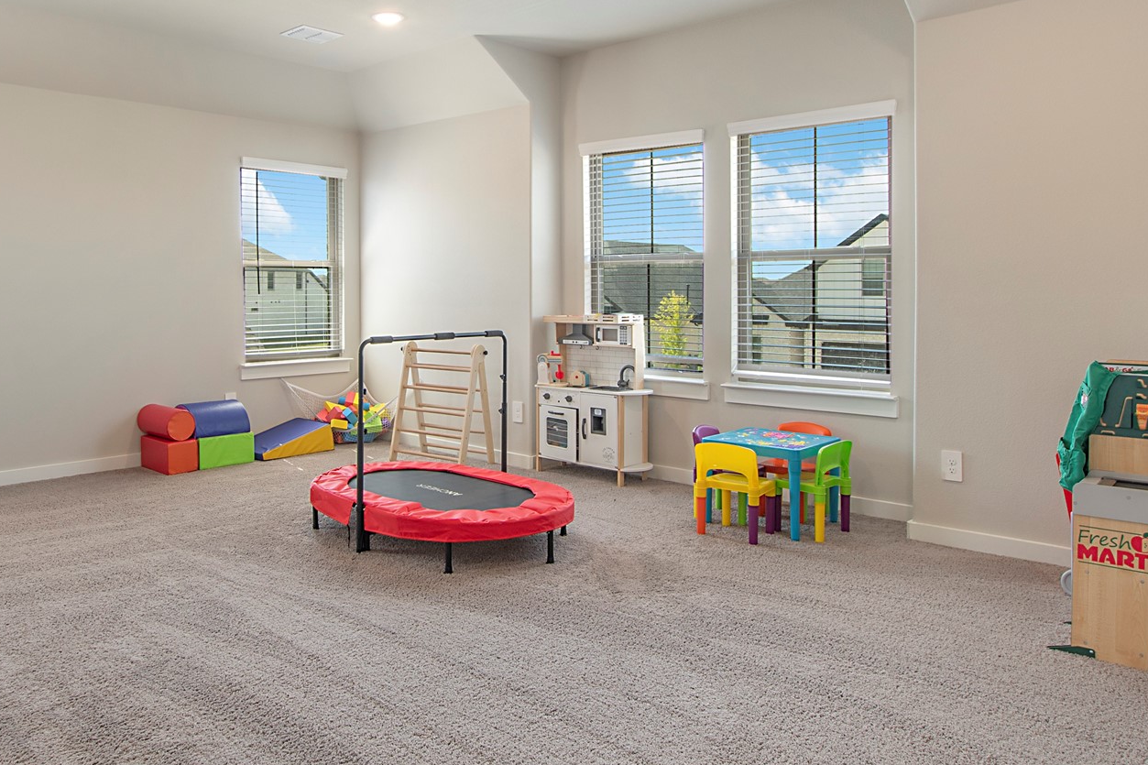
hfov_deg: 68.8
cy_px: 274
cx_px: 468
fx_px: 829
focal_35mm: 26
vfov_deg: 48.9
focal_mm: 10
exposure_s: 1/13
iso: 100
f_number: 8
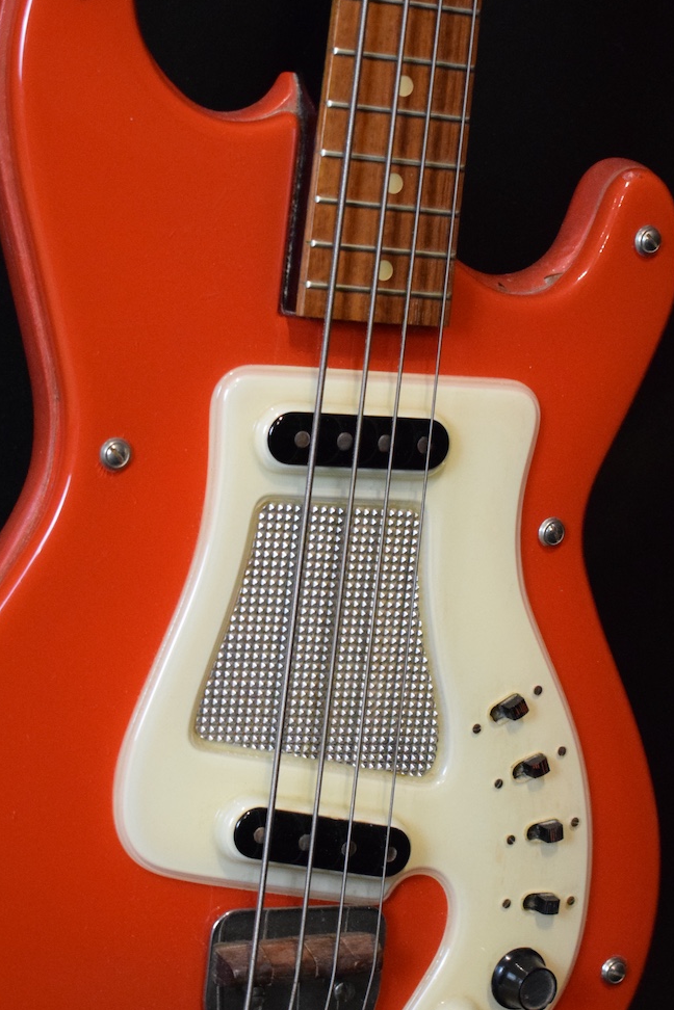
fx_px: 2471
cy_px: 489
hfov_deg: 15.5
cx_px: 284
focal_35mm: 88
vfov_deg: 23.1
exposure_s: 1/60
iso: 3200
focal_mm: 38
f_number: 4.8
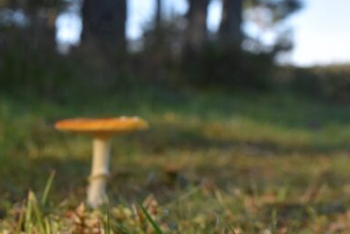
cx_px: 60
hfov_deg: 24.0
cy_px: 156
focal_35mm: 83
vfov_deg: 16.4
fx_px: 807
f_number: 7.1
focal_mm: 27
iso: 200
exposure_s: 1/250
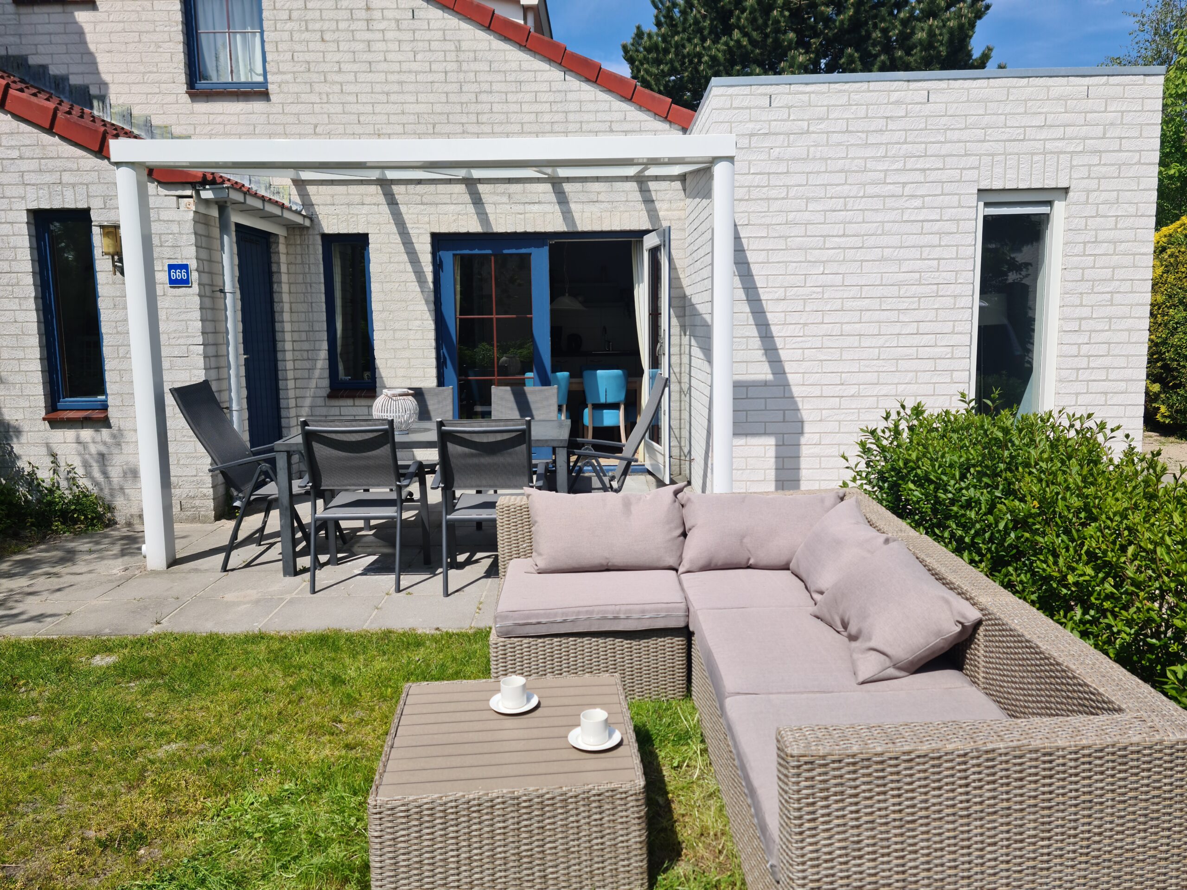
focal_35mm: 27
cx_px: 594
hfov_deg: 65.3
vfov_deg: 51.4
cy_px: 445
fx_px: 926
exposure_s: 1/1144
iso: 25
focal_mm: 5.9
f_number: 2
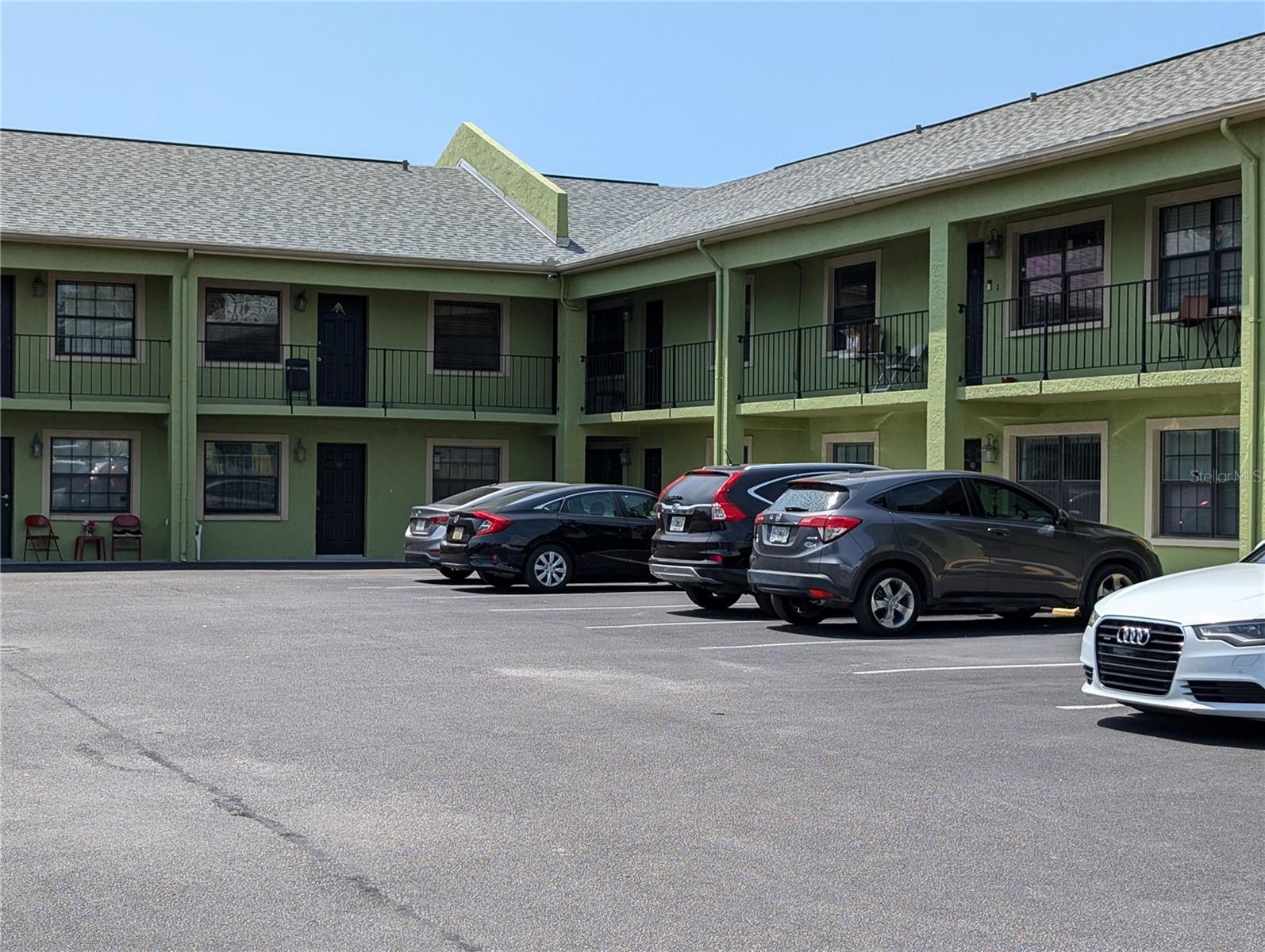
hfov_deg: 38.9
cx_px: 632
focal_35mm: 49
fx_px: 1793
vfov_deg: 29.7
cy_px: 476
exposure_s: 1/1166
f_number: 1.68
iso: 19
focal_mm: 6.9
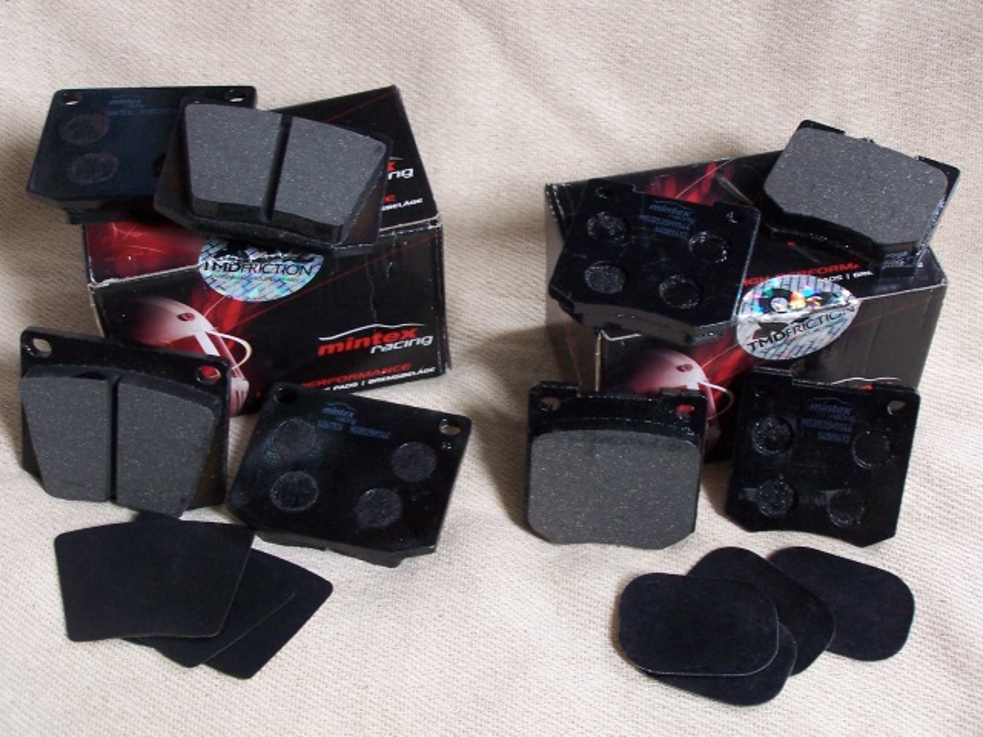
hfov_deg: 29.0
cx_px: 492
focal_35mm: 67
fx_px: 1903
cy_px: 368
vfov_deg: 21.9
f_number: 3.2
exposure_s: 1/8
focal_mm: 11.1
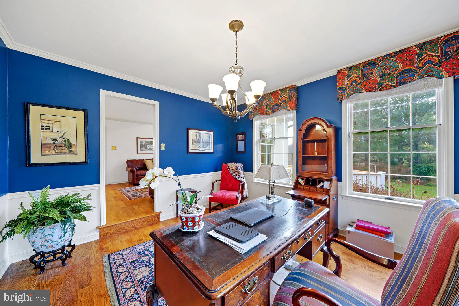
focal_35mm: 12
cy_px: 153
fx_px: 153
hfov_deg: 112.6
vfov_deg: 90.0
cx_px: 230
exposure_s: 2
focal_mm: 12
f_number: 8
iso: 100
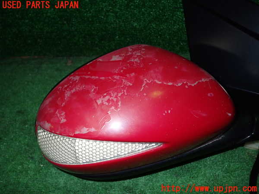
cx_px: 130
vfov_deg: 49.7
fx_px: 209
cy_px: 97
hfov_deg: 63.4
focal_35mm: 28
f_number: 6.3
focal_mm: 5.05
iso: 200
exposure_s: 1/30
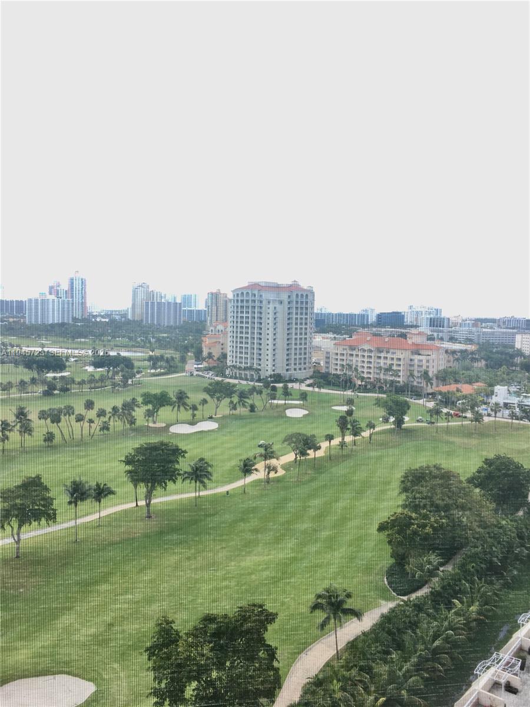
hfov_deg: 48.2
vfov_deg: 61.7
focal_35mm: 29
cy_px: 354
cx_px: 265
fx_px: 592
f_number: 2.2
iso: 25
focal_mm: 4.15
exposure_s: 1/235
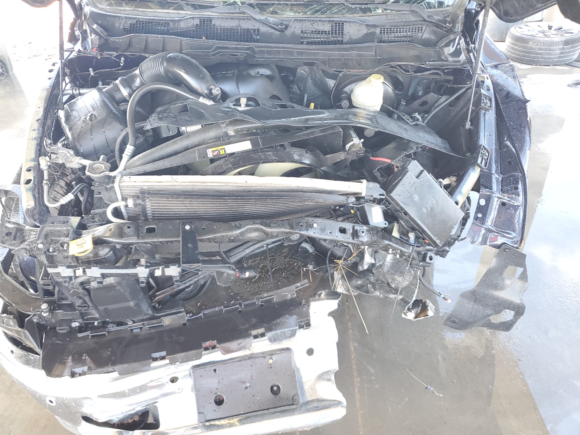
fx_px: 436
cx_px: 290
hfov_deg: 67.3
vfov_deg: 53.1
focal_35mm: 26
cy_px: 218
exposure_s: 1/60.2
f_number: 1.5
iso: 70
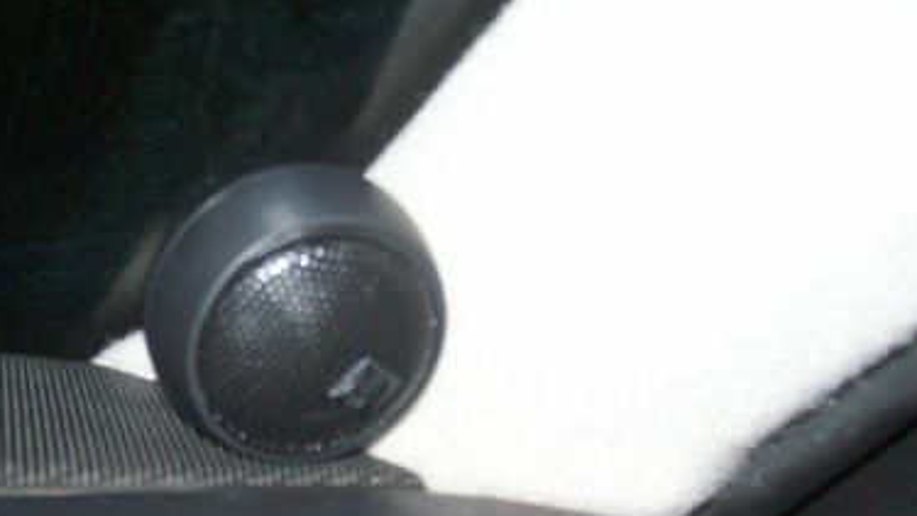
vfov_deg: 17.8
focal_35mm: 67
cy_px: 408
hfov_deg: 30.4
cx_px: 144
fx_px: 1629
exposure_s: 1/64
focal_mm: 6
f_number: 2.7
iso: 200
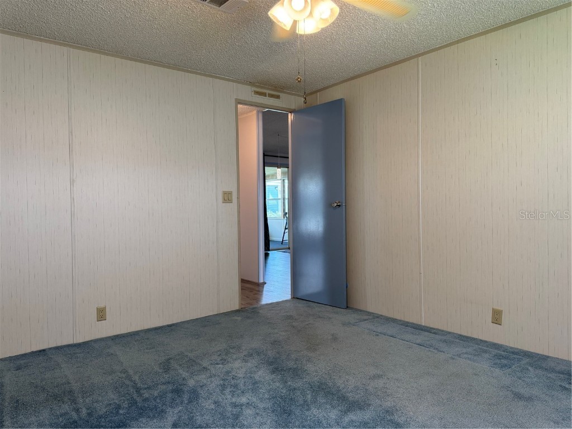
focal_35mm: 24
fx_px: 397
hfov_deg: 71.6
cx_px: 286
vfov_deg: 56.8
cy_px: 214
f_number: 1.78
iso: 160
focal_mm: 6.76
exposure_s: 1/120
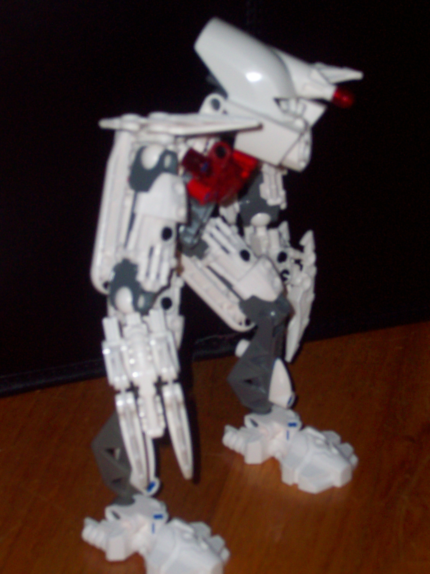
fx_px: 1689
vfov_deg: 19.3
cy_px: 287
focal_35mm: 102
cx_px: 215
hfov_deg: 14.5
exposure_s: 1/90.1
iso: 160
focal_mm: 17.1
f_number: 5.1
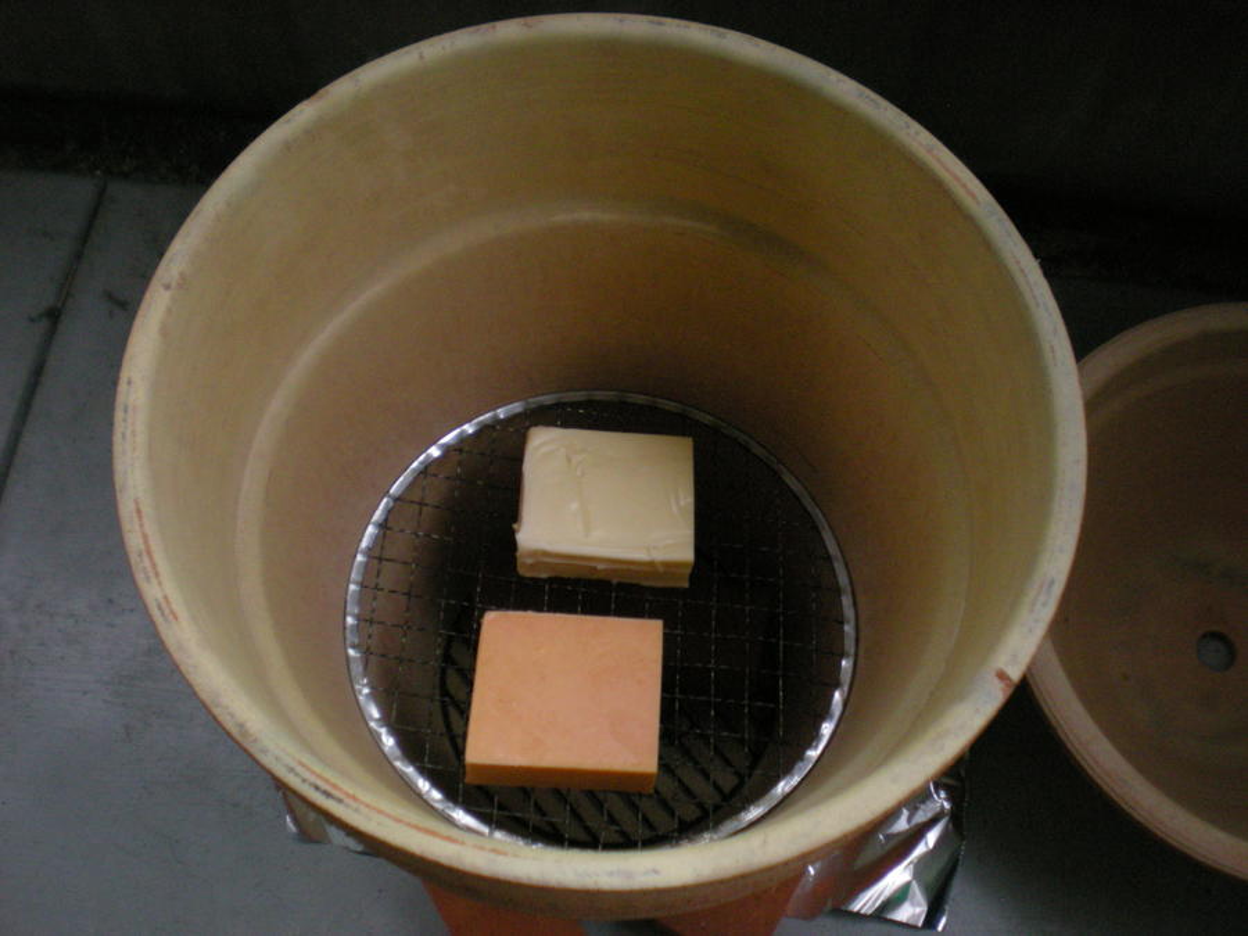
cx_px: 624
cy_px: 468
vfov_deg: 37.7
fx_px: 1370
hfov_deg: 49.0
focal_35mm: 38
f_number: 3.1
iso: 308
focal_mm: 6.3
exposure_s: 1/117
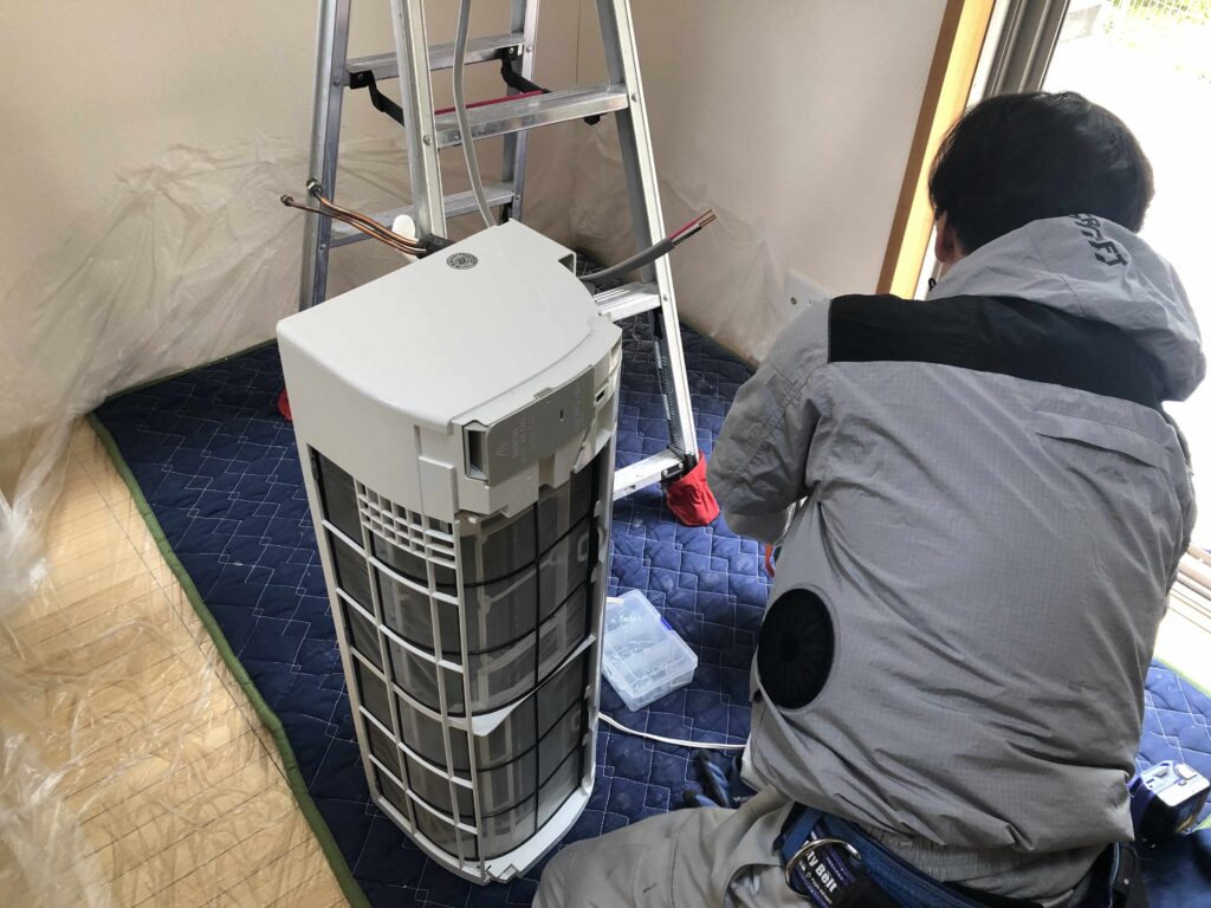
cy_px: 454
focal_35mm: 28
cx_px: 606
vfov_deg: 49.7
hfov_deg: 63.4
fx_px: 980
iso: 25
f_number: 1.8
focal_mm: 4
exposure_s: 1/40
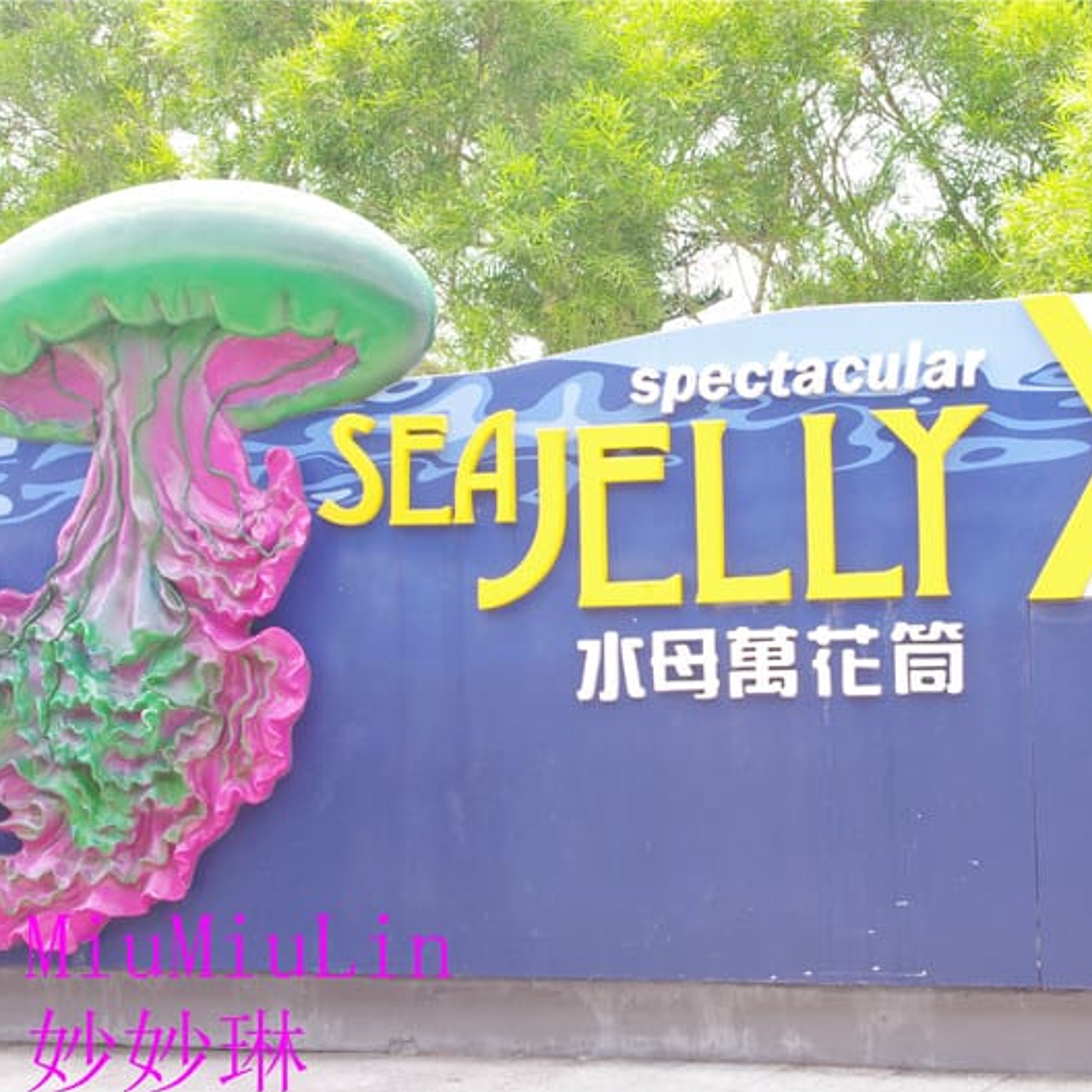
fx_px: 2248
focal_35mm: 63
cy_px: 547
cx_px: 654
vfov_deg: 27.3
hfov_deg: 27.2
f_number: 10
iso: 200
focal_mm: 32.5
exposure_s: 1/60
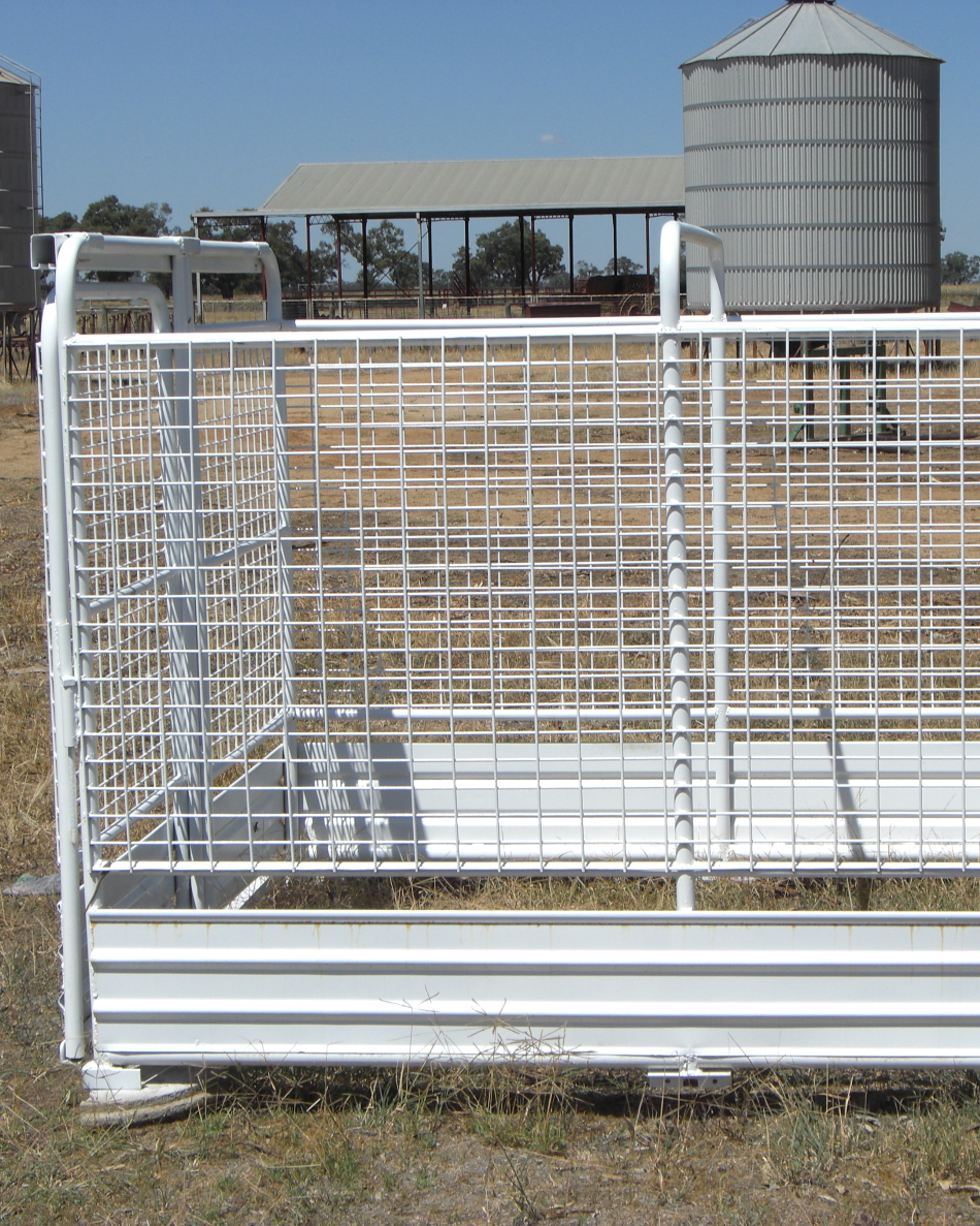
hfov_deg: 20.4
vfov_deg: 25.4
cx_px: 660
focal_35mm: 75
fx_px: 2718
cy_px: 619
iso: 80
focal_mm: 11.8
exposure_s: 1/250
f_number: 10
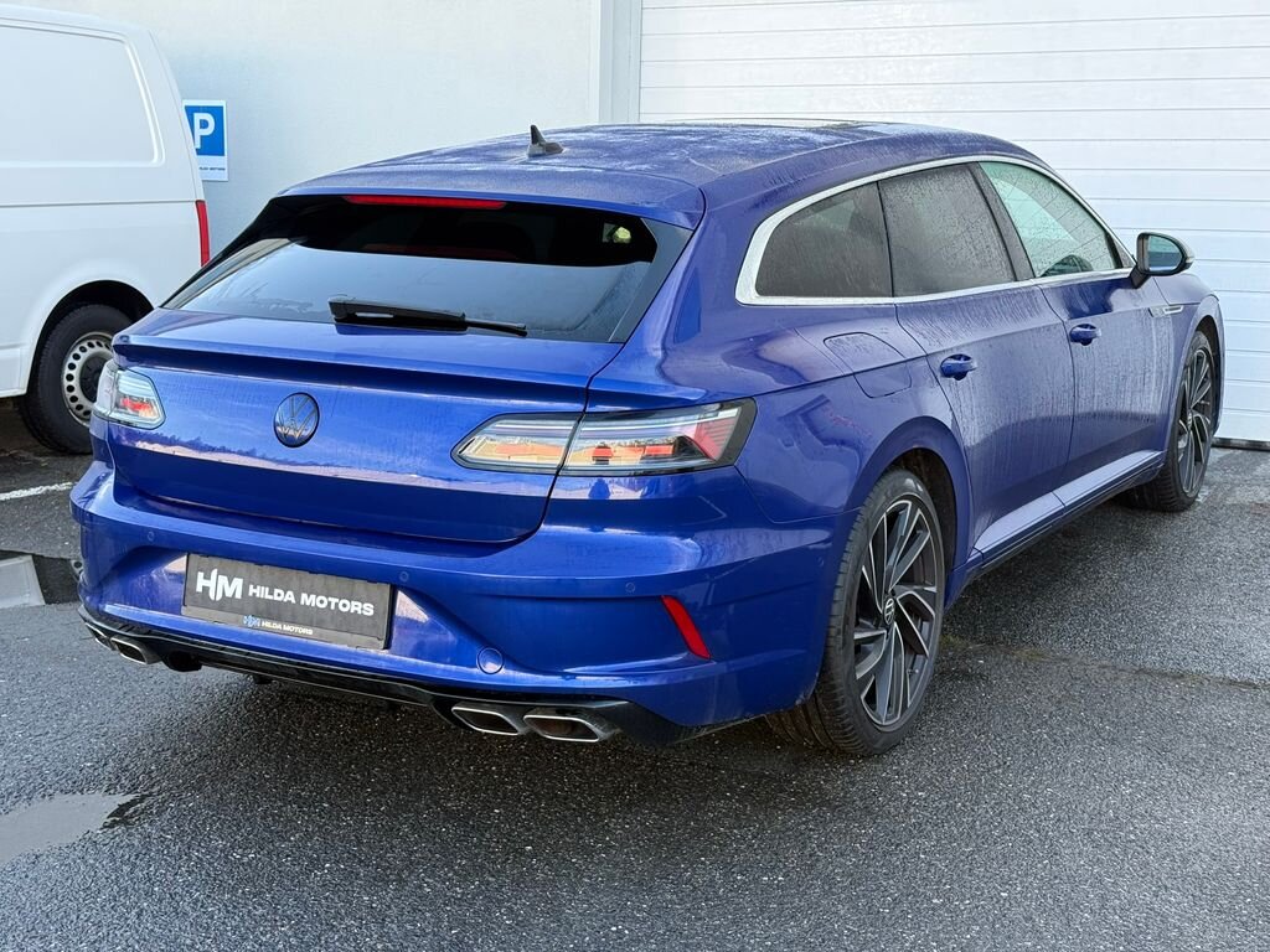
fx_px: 1761
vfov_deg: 30.3
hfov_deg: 39.7
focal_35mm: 48
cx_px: 635
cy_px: 476
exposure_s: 1/242
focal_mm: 6.76
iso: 100
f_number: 1.78
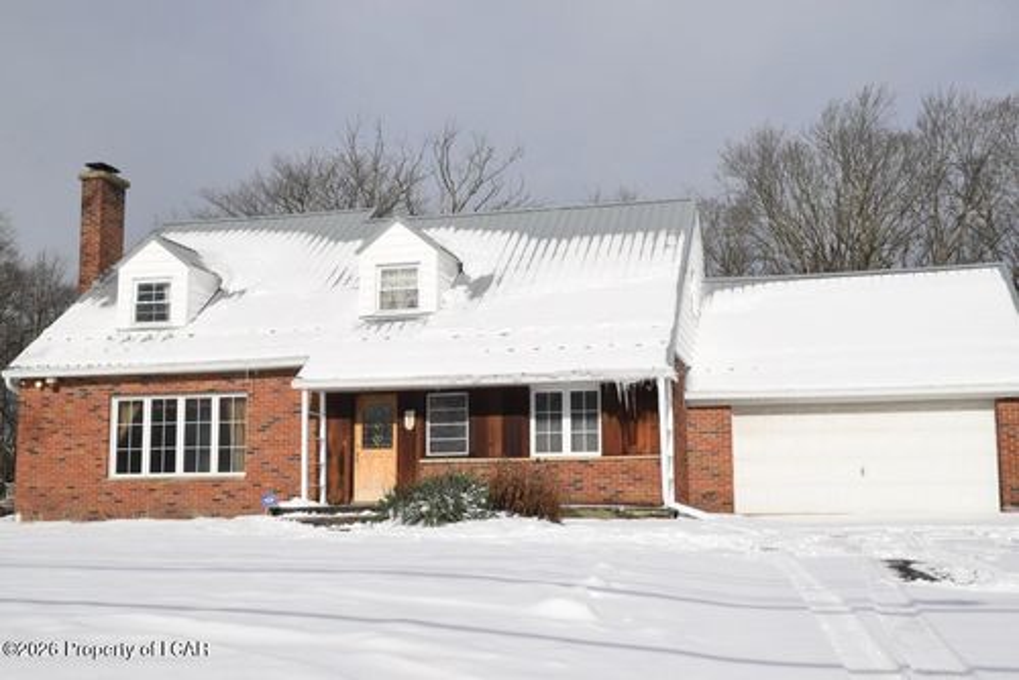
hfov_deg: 46.4
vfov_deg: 31.9
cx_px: 510
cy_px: 340
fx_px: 1189
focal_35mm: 42
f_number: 11
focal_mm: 28
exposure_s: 1/500
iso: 200
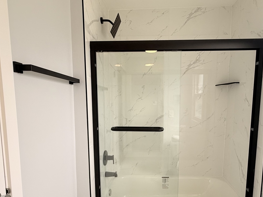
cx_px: 140
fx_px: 152
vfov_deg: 65.3
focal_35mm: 20
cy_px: 119
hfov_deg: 81.6
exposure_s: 1/136
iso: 50
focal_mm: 2.22
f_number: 2.2
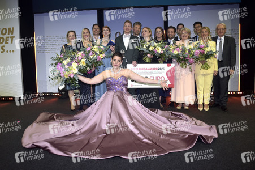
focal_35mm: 24
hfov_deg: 73.8
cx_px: 128
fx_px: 170
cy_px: 85
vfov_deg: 53.1
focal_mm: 24
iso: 400
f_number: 5.6
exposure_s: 1/200
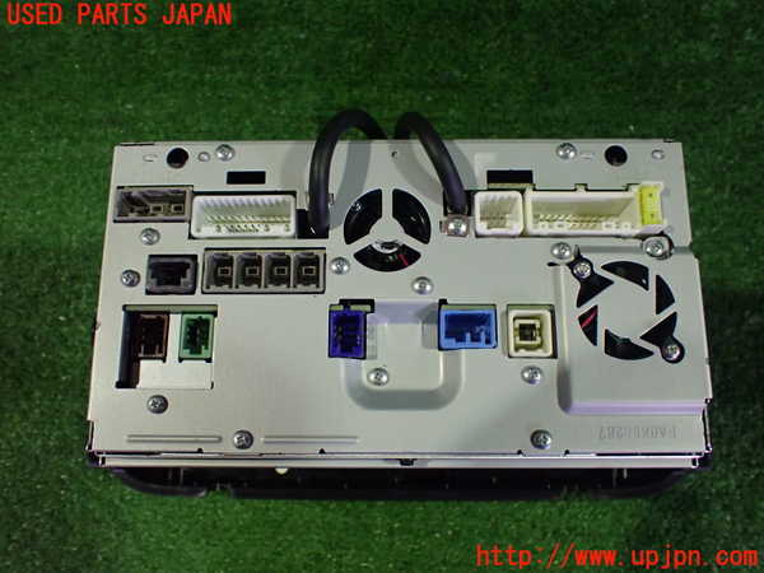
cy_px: 286
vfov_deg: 46.8
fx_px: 662
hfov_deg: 60.0
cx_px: 382
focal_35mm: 30
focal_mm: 5.4
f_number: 2.3
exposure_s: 1/100
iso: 800
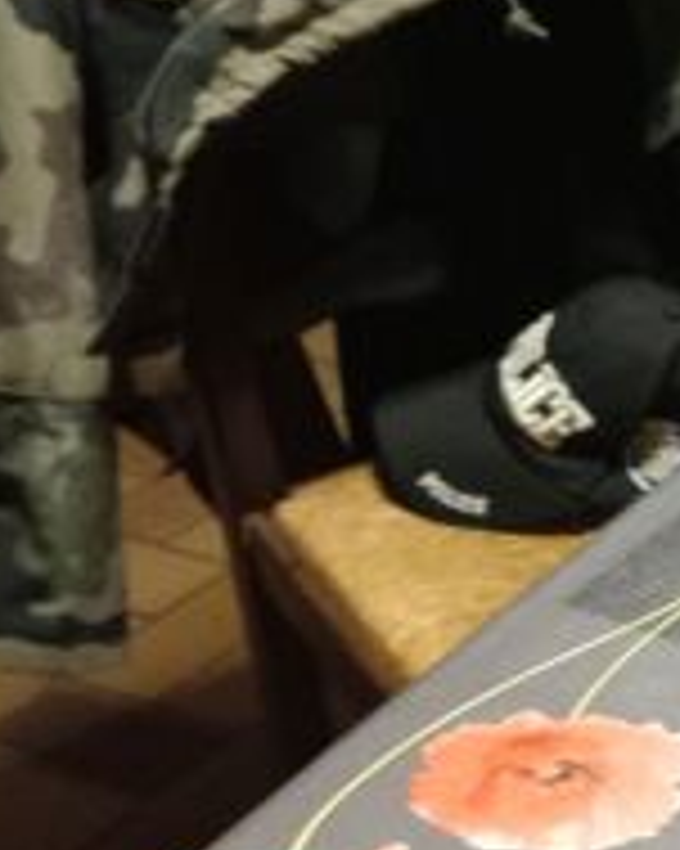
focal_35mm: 67
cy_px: 495
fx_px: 1687
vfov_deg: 28.3
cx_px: 986
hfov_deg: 20.0
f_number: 1.8
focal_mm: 4
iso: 1000
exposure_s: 1/14.3
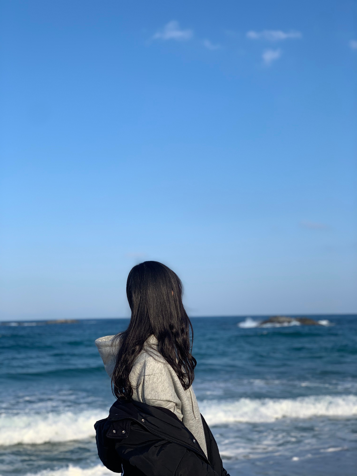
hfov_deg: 28.0
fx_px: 715
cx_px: 178
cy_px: 238
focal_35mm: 52
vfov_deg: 36.8
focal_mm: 6
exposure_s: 1/826
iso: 16
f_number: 2.4
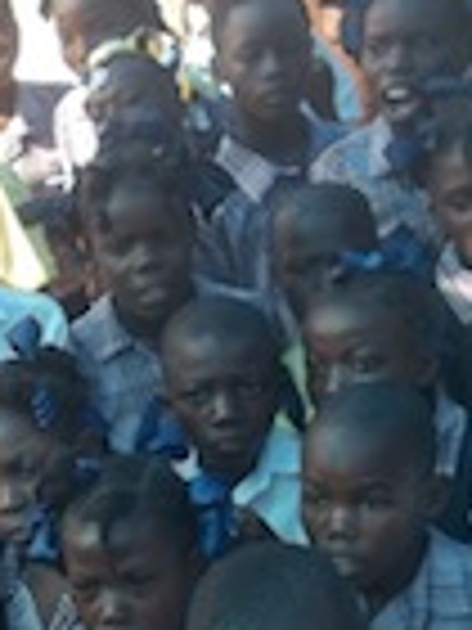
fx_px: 1745
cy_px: 659
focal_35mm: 96
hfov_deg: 14.9
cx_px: -90
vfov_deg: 19.7
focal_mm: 4.9
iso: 80
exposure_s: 1/160
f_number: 3.5
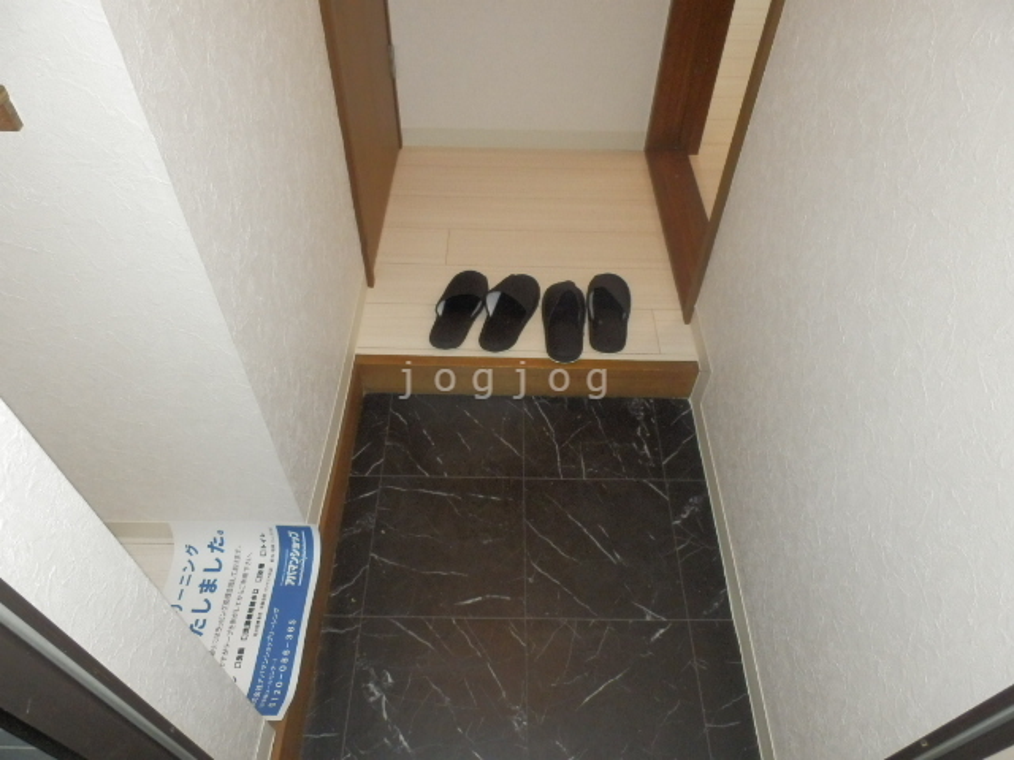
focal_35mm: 24
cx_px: 507
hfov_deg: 71.6
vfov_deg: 56.8
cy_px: 380
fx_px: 703
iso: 800
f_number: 7.9
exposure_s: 1/30
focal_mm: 4.2
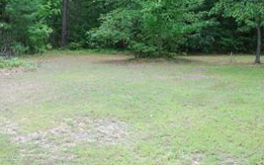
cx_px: 48
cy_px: 52
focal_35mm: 47
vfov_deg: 27.2
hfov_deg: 40.6
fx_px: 338
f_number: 4.5
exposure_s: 1/80
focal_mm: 16
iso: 200
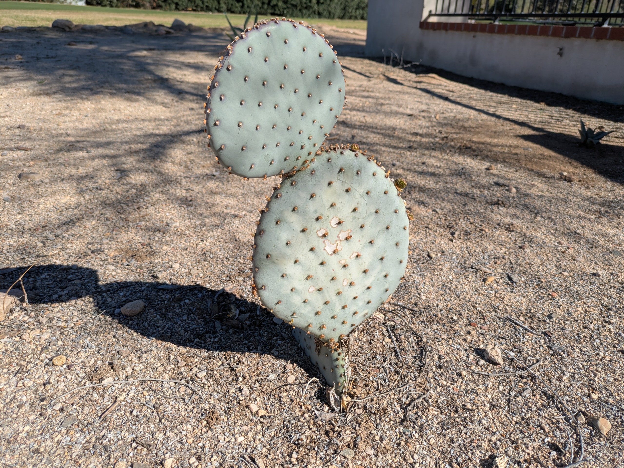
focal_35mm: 25
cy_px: 234
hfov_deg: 69.4
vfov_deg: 54.9
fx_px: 451
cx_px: 312
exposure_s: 1/1546
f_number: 1.89
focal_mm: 5.43
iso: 43
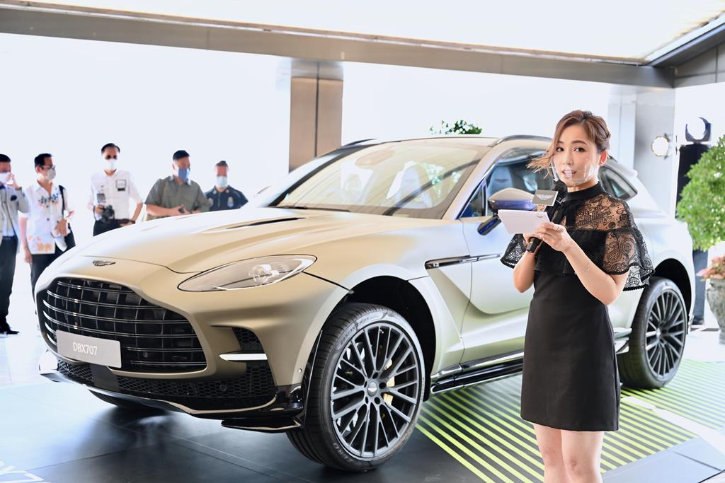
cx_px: 362
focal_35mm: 47
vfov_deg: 28.7
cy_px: 242
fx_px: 947
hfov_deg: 41.9
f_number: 4
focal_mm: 47
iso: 800
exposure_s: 1/160
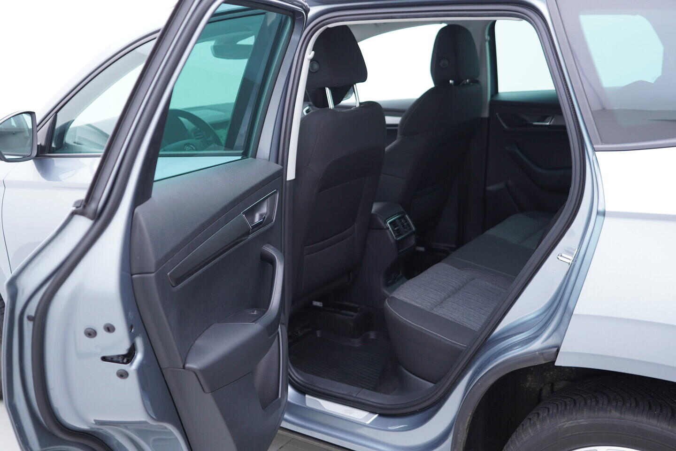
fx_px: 676
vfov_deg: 36.9
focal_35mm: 36
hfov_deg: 53.1
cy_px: 226
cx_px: 338
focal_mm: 24
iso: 200
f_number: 2.8
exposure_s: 1/40
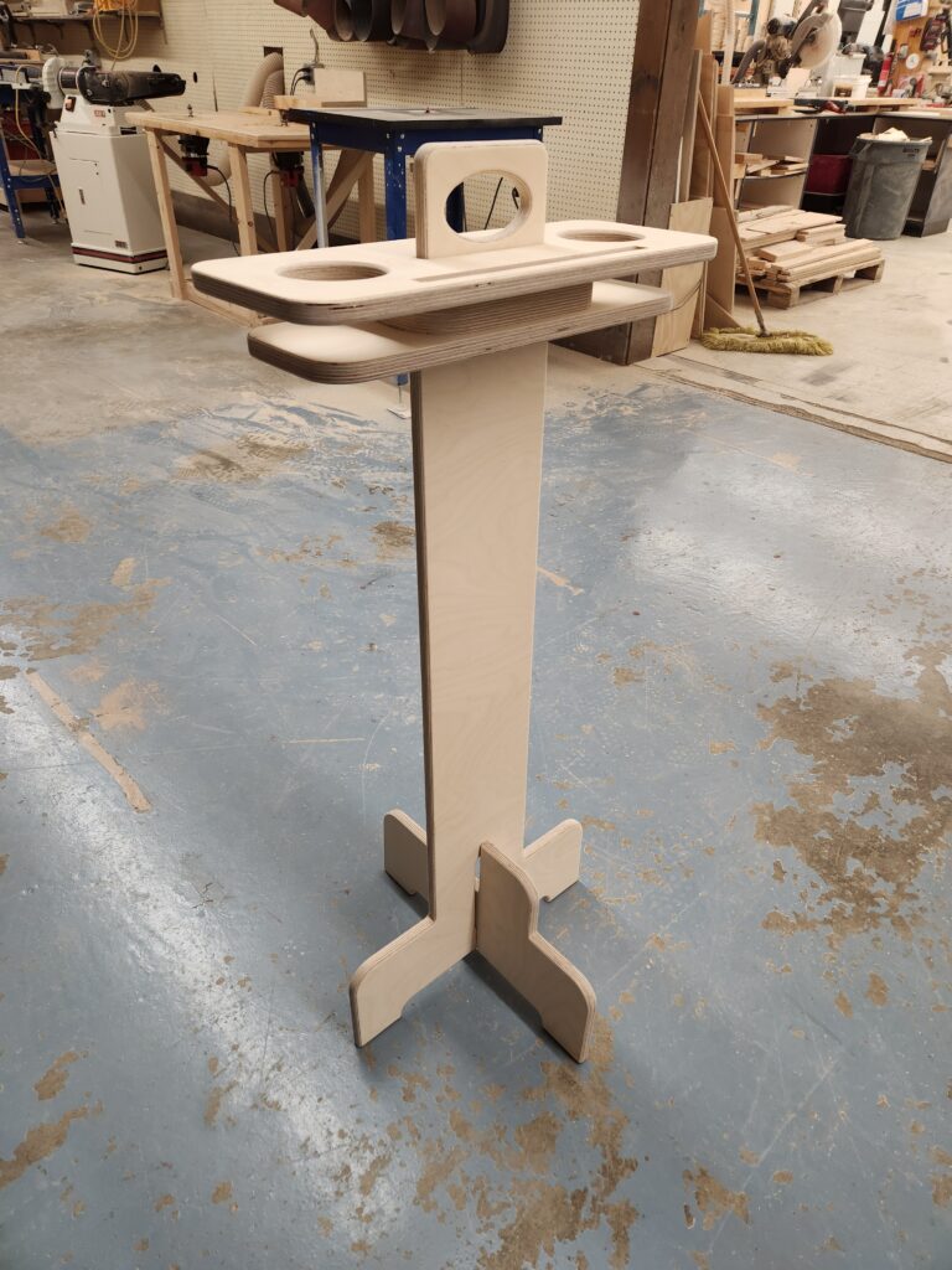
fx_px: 843
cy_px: 635
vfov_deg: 73.9
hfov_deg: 58.9
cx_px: 476
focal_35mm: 23
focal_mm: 5.4
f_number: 1.8
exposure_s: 1/180
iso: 200
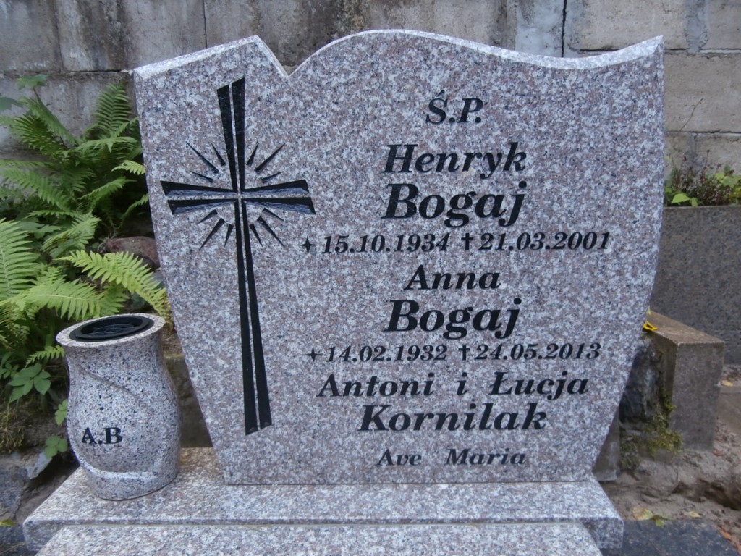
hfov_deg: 71.6
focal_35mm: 24
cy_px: 278
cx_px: 370
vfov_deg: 56.8
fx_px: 514
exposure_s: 1/30
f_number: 3
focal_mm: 4.2
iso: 100
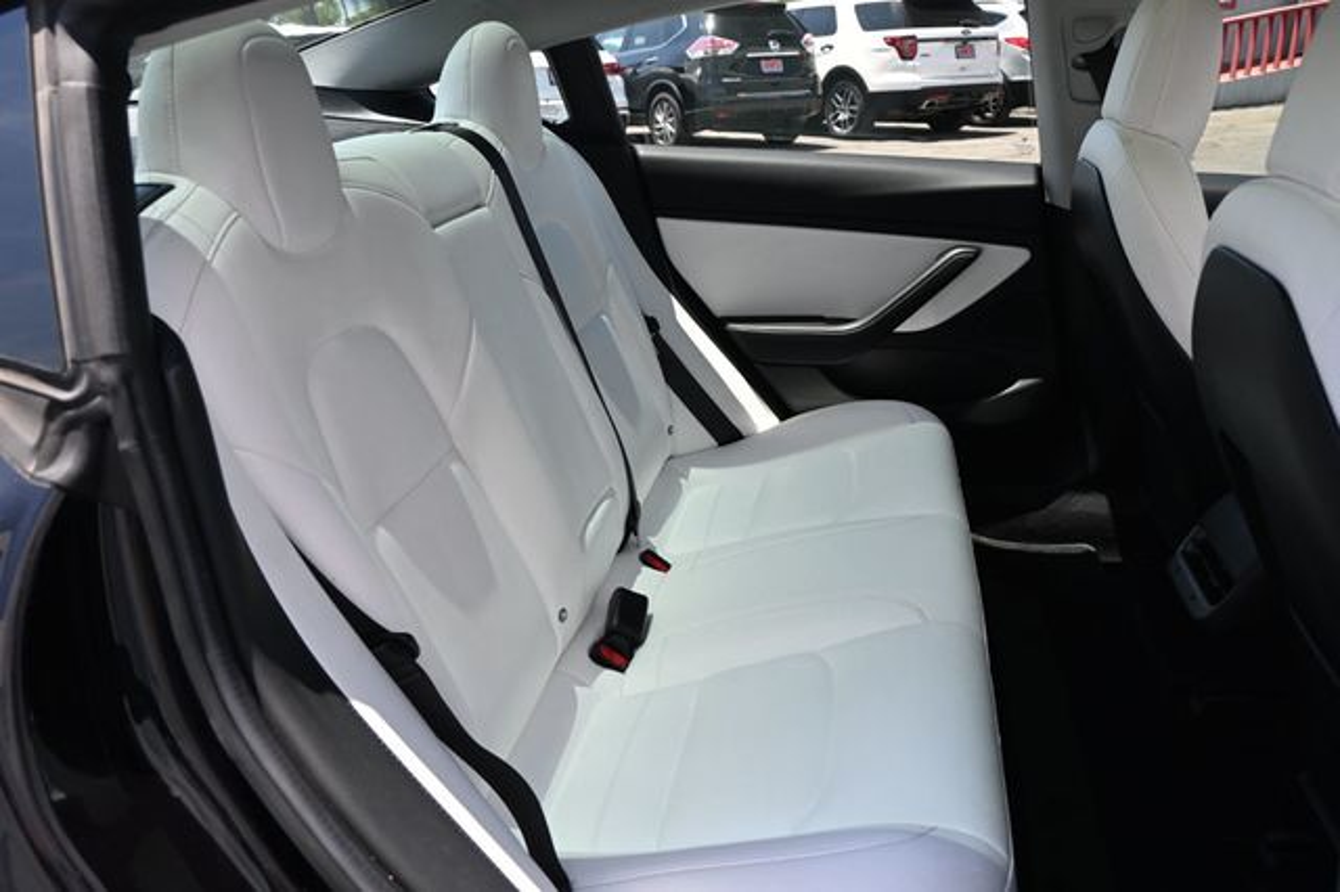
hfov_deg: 63.2
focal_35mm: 29
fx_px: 1088
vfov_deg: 44.6
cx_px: 670
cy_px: 446
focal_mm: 19.5
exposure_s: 1/250
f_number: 4.5
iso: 200
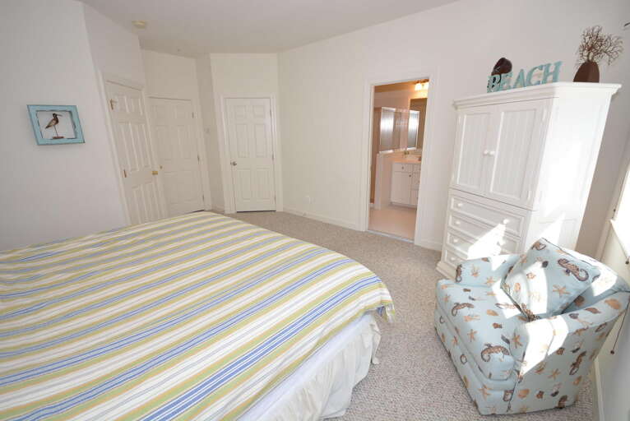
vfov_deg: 77.4
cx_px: 315
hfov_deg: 100.3
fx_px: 263
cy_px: 210
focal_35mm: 15
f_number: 5
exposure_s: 1/60
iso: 250
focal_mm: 10
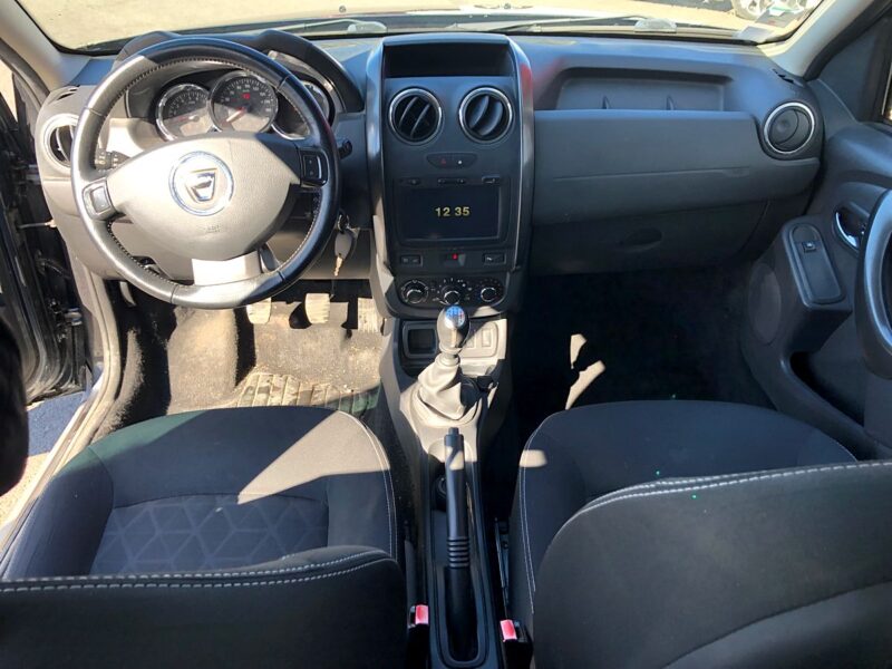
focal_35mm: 28
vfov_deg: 49.7
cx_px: 446
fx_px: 722
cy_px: 334
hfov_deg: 63.4
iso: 32
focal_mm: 3.99
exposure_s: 1/120
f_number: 1.8
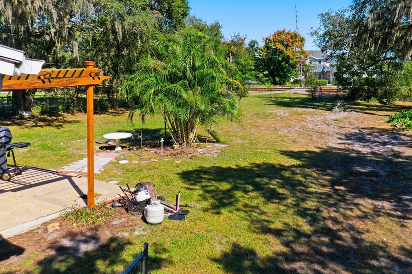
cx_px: 234
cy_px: 121
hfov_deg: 58.5
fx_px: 366
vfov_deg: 41.0
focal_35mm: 32
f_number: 4.5
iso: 100
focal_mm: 10.3
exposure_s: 1/200
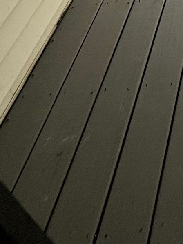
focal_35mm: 54
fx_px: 380
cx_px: 302
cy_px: -138
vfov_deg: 25.2
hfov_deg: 21.1
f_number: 2.2
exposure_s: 1/120
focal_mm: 2.22
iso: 100
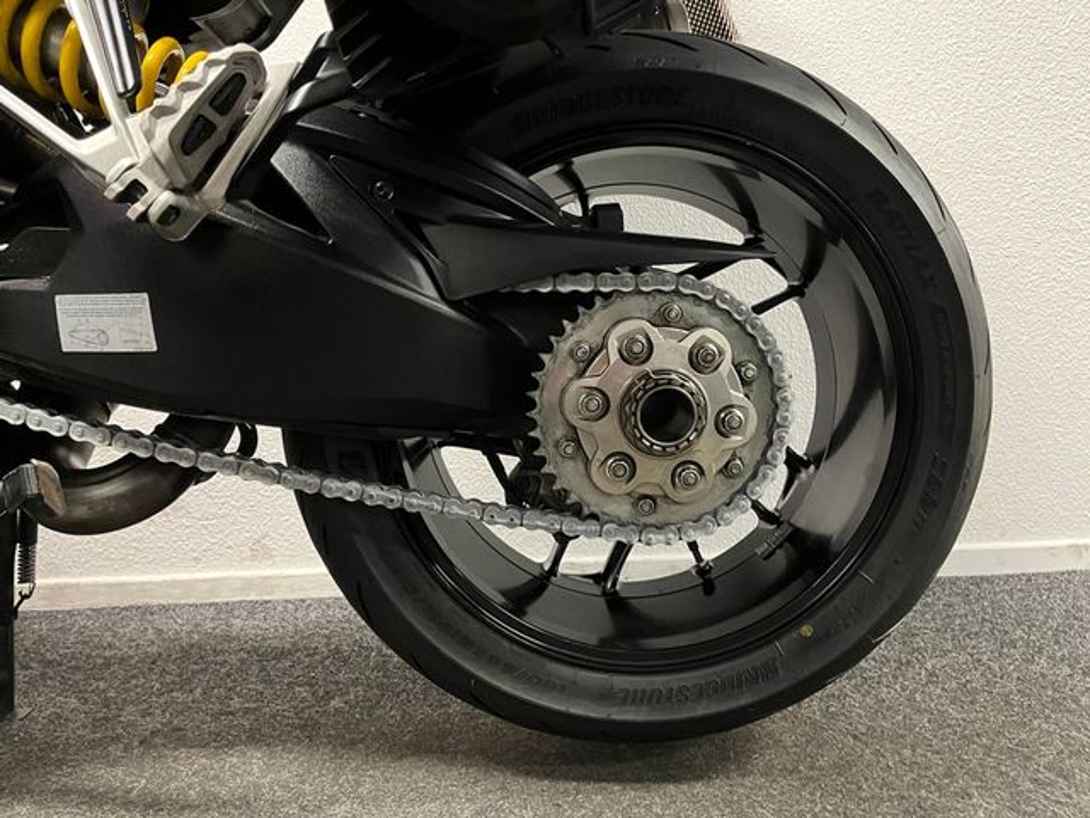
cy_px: 409
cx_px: 545
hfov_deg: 67.3
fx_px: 819
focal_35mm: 26
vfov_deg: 53.1
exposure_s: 1/33
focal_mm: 5.1
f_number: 1.6
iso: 500
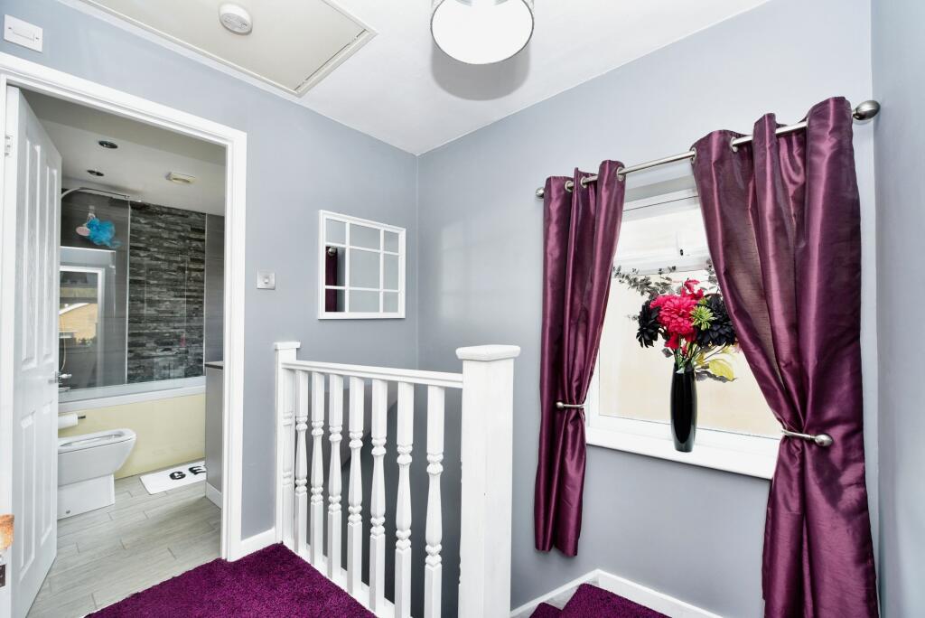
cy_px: 309
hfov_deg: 104.2
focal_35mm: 14
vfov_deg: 81.3
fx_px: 360
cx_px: 462
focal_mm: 14
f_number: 4.8
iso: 400
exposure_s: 1/90
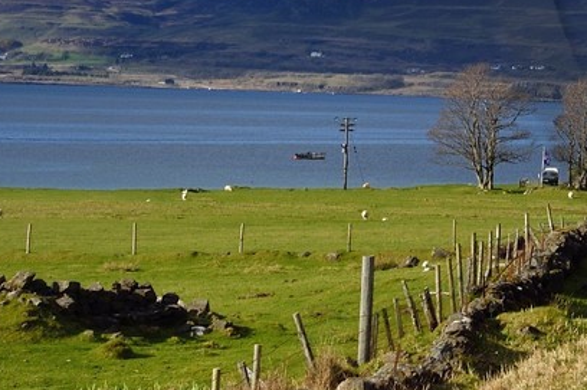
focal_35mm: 196
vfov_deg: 6.9
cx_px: 1060
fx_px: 3192
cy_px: -153
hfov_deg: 9.9
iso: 200
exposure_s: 1/640
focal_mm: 50
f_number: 11
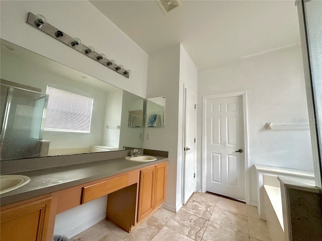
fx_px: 130
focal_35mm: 14
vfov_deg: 85.7
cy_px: 120
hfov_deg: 102.1
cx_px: 161
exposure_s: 1/60
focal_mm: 2.22
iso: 800
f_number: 2.2
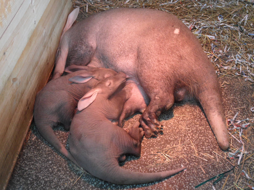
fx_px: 367
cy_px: 95
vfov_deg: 29.1
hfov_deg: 38.2
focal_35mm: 50
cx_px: 127
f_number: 3.8
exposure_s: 1/10
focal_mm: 8.2
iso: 200
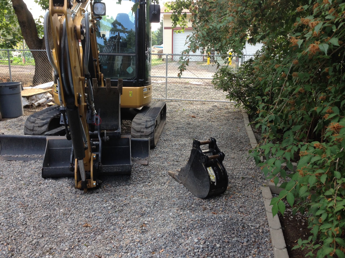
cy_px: 125
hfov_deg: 54.0
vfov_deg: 41.8
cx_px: 174
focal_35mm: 34
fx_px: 339
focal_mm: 4.12
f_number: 2.4
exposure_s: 1/120
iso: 64
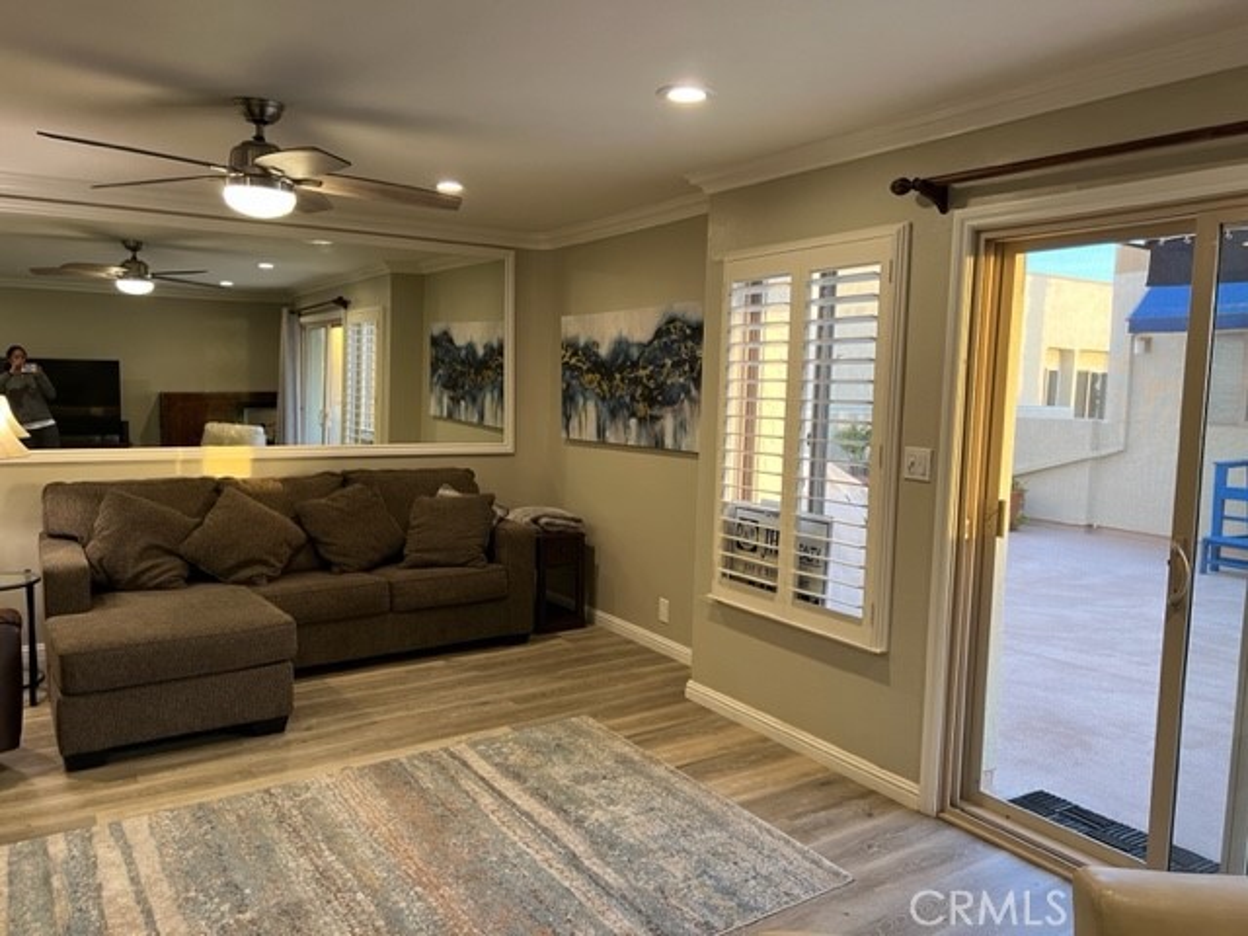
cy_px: 468
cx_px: 624
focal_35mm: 26
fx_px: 937
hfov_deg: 67.3
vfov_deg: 53.1
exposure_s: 1/60
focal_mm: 5.7
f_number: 1.5
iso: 80
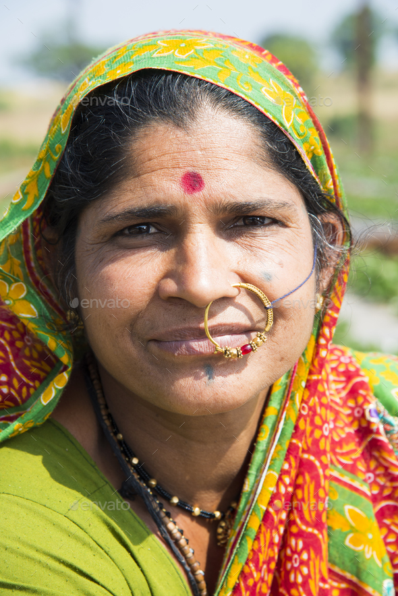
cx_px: 199
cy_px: 298
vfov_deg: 17.1
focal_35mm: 120
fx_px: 1988
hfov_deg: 11.4
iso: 125
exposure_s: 1/200
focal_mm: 120
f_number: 8
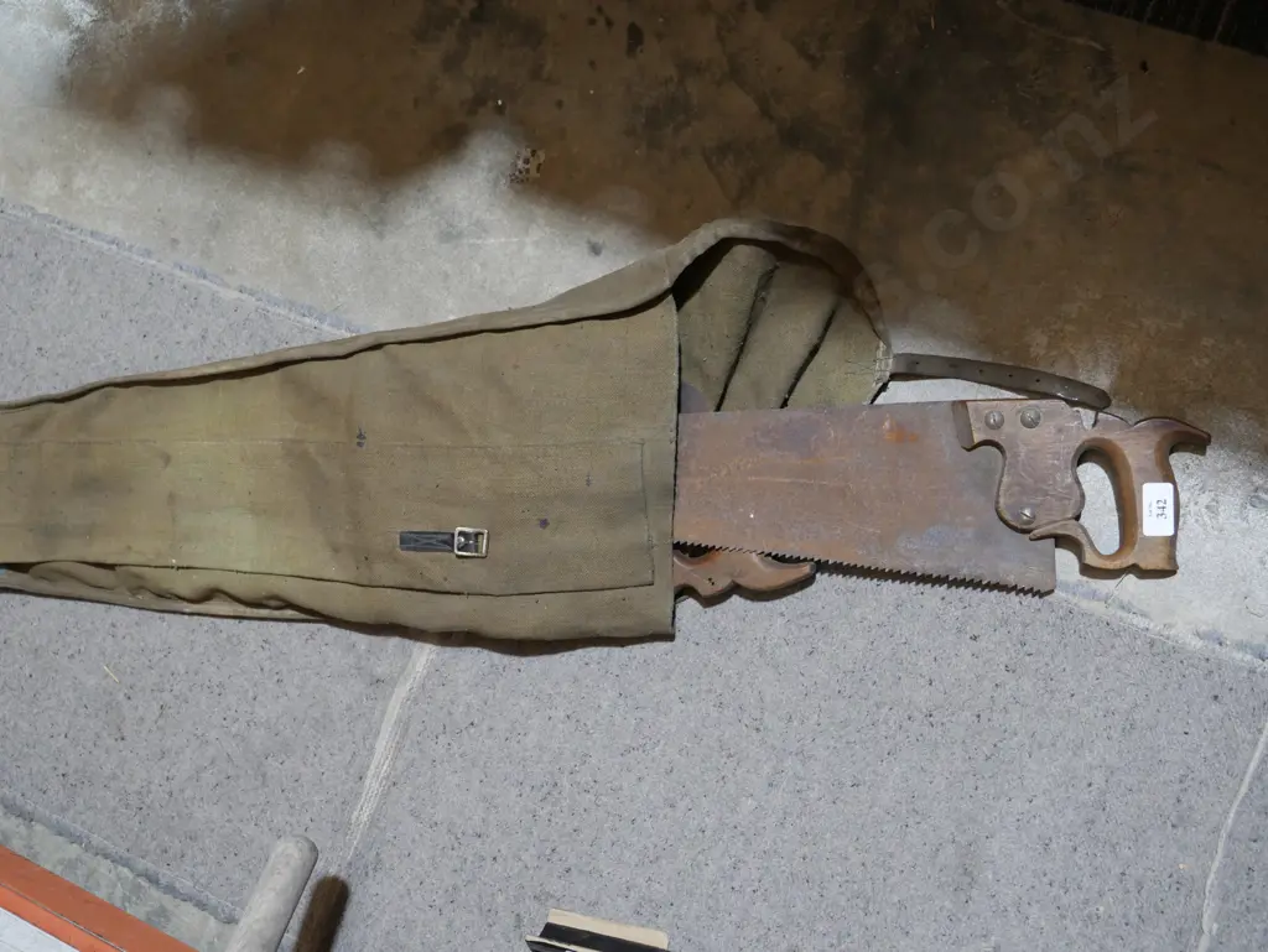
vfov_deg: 32.9
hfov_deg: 42.9
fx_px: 1612
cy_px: 476
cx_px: 634
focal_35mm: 44
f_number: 4.7
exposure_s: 1/60
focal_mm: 22
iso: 640
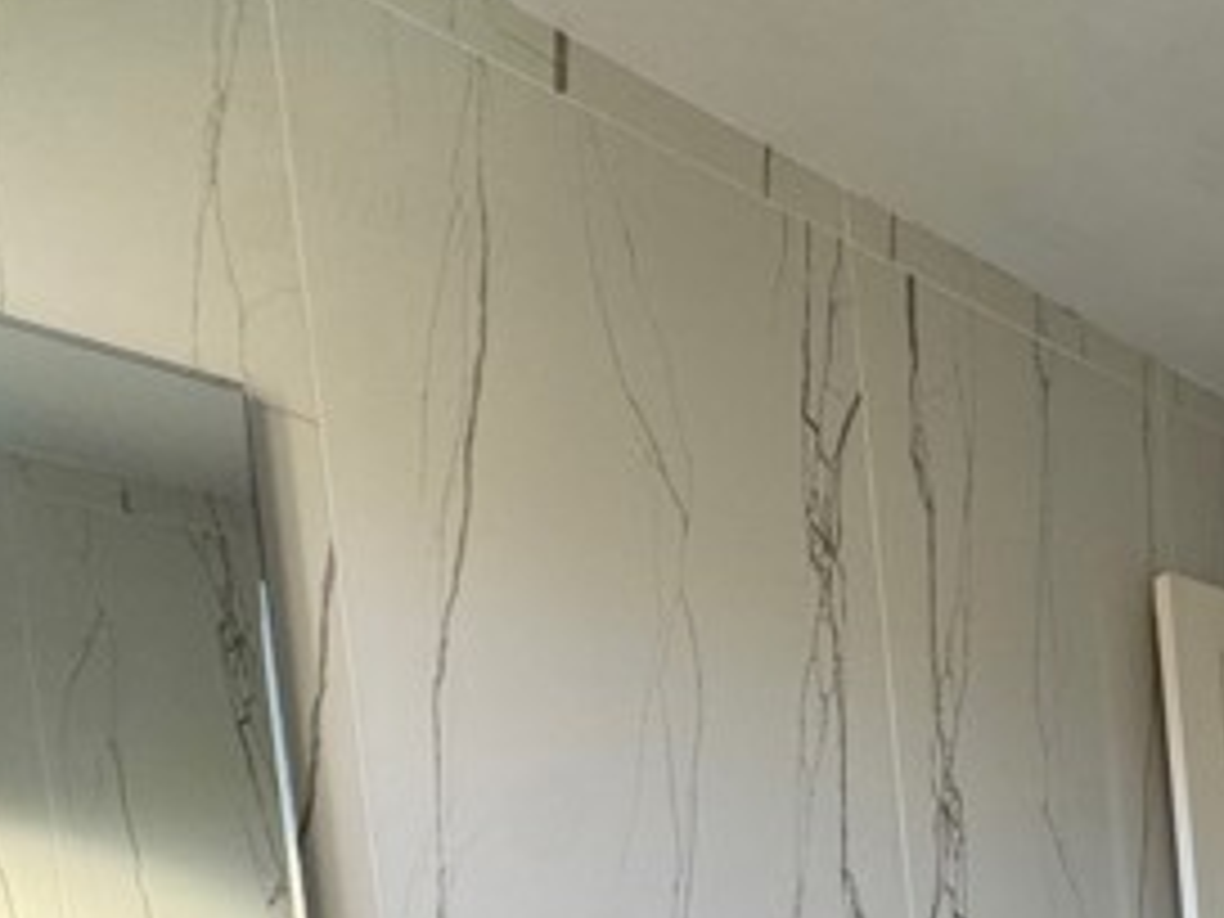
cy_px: 1048
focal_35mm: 33
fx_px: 1167
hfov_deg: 43.2
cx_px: 1341
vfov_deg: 35.6
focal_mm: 2.22
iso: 160
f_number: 2.2
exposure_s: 1/120
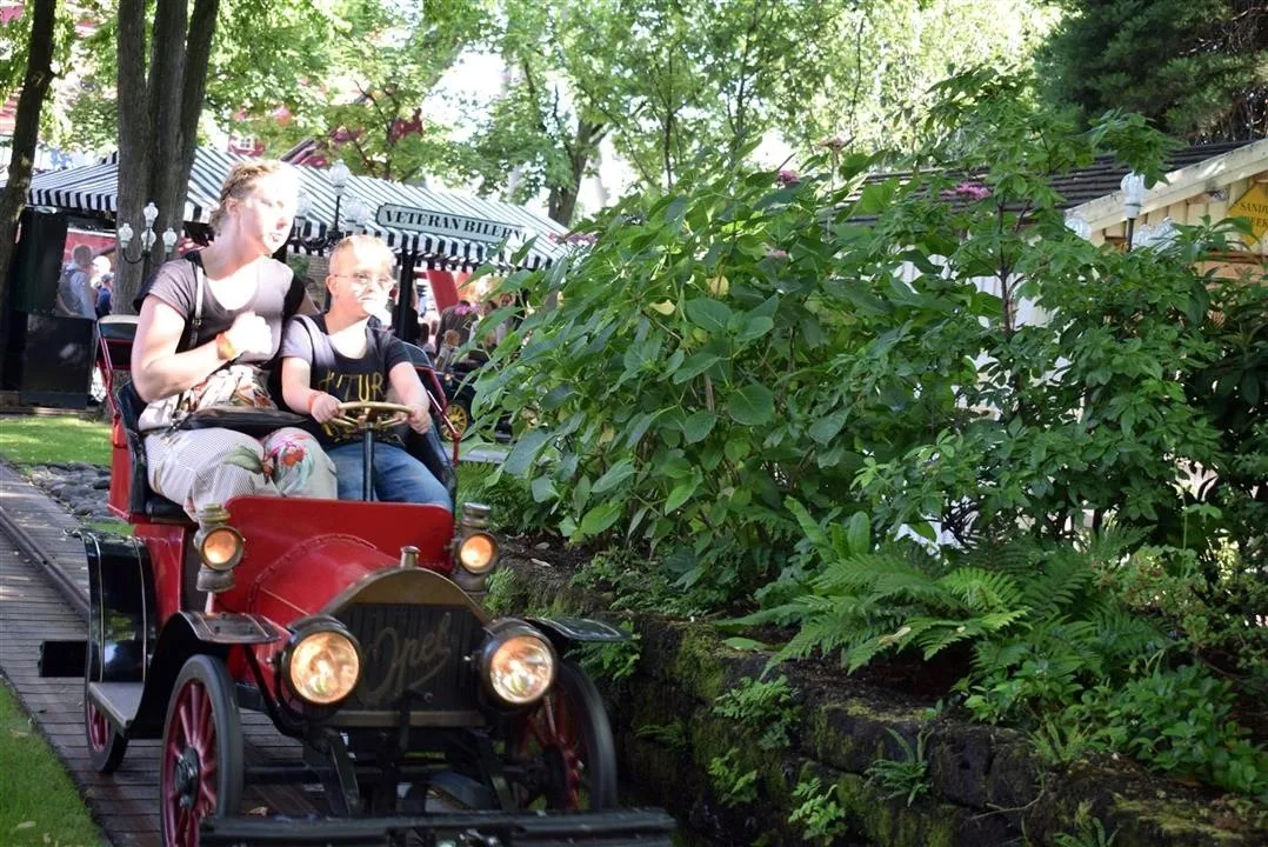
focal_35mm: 54
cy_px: 424
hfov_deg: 36.9
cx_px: 634
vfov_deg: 25.1
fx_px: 1903
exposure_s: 1/60
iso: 400
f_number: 4.8
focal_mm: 36
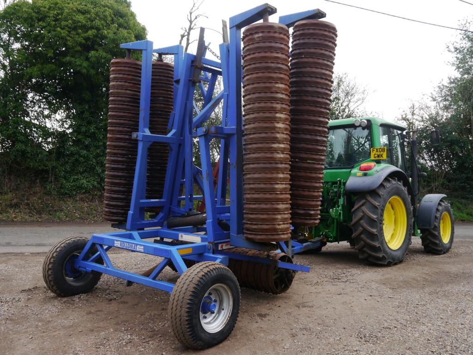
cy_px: 178
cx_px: 236
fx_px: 437
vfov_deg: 44.2
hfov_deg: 56.8
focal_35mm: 32
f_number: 5
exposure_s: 1/160
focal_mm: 16
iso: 160
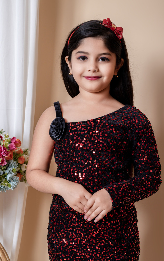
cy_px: 131
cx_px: 83
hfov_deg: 18.1
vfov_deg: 28.6
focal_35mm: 72
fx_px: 515
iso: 320
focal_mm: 70
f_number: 11
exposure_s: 1/160
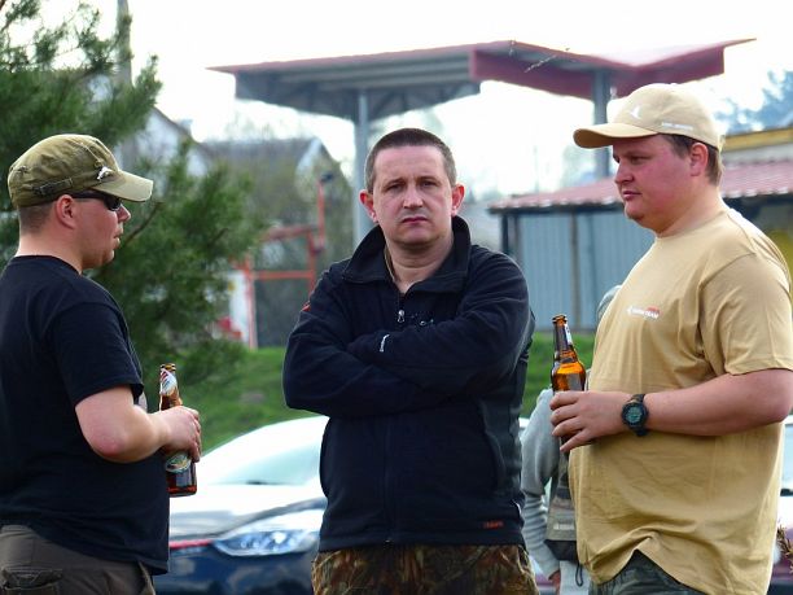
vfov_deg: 3.2
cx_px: 396
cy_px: 298
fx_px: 10721
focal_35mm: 468
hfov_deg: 4.2
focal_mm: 84.3
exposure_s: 1/160
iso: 100
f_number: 4
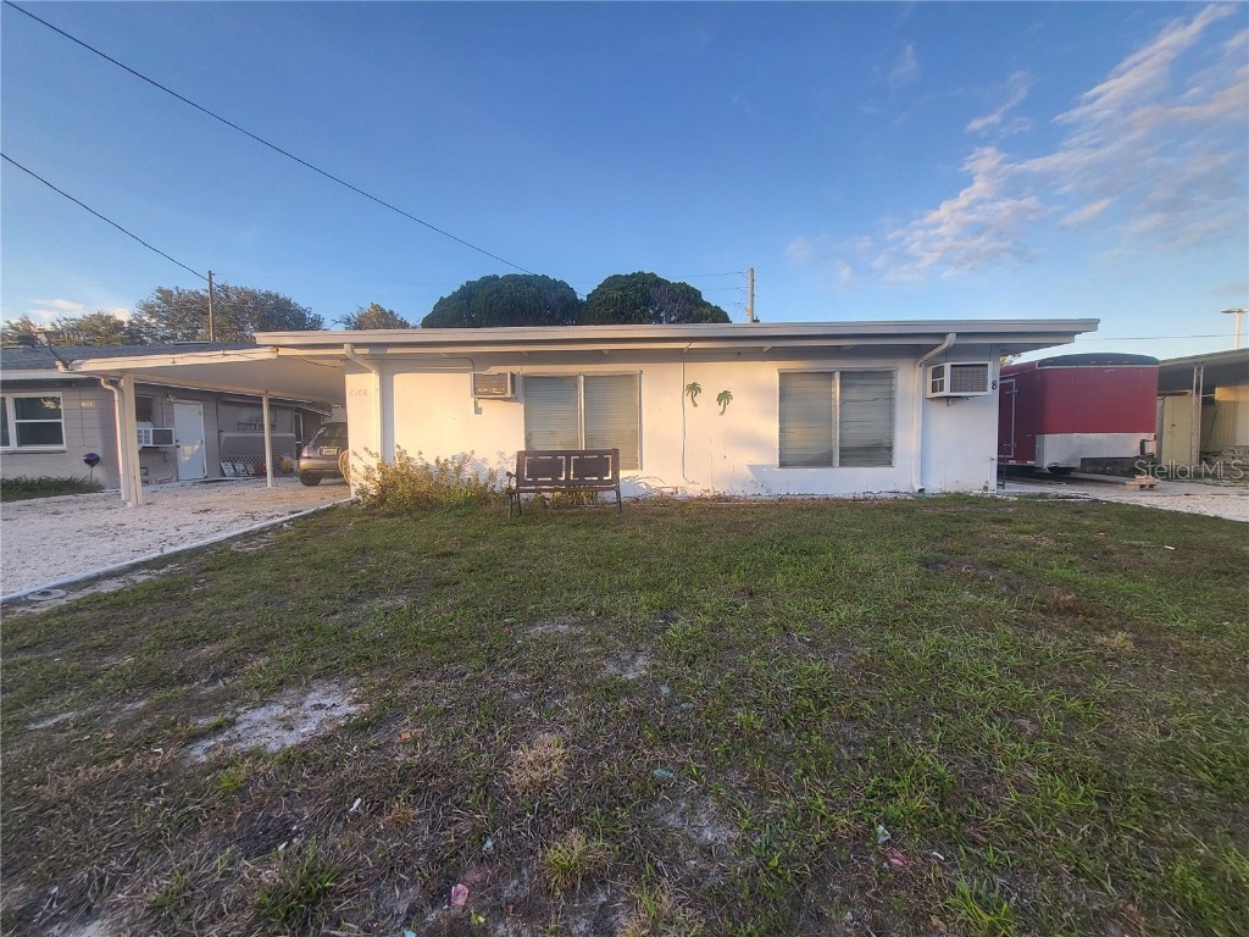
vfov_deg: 89.9
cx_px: 624
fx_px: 469
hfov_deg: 106.2
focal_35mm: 13
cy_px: 468
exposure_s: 1/128
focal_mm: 1.74
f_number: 2.2
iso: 32
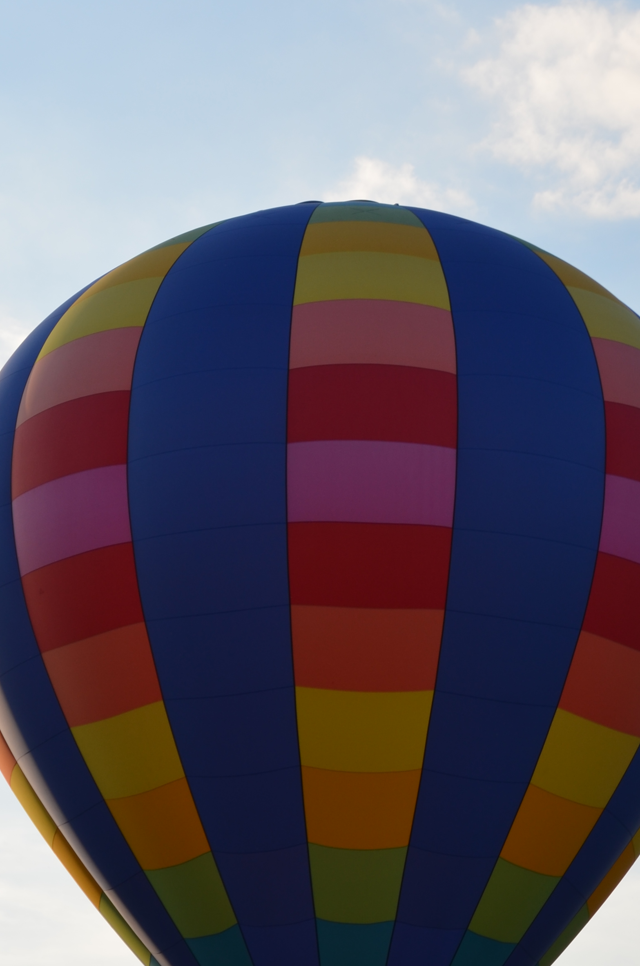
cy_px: 622
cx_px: 223
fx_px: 4017
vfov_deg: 13.7
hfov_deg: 9.1
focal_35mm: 150
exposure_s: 1/200
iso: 100
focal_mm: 48
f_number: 10
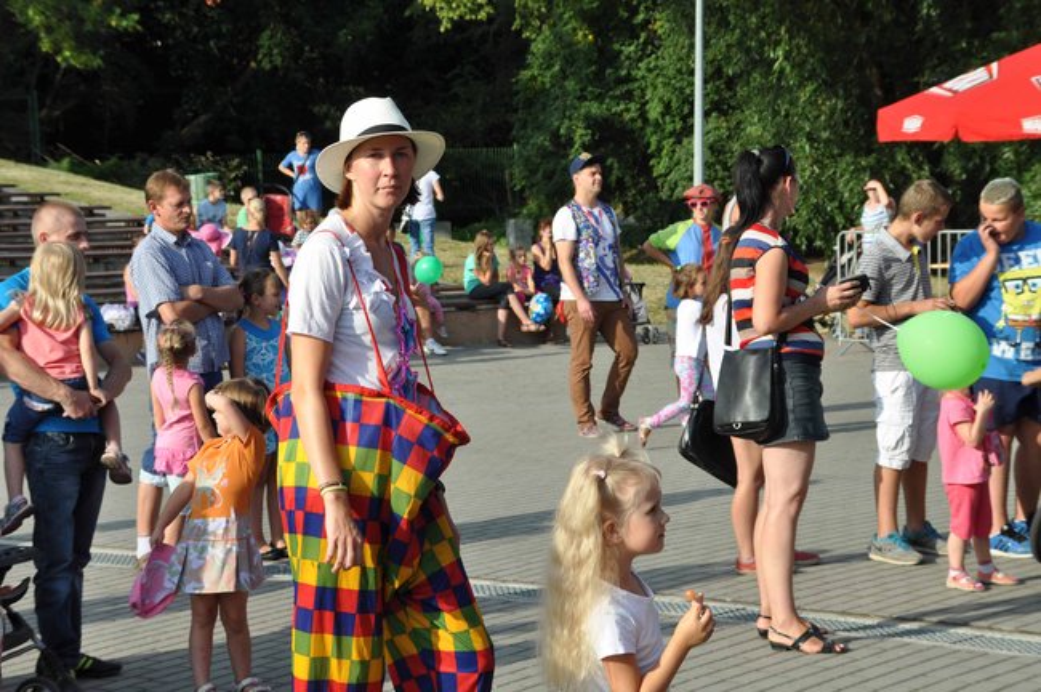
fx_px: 2253
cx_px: 520
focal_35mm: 78
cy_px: 346
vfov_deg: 17.5
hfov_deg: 26.0
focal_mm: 52
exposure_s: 1/320
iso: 200
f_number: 9
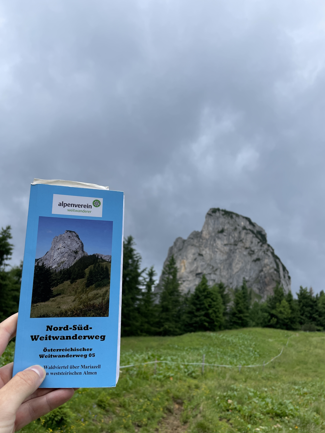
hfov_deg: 53.1
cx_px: 162
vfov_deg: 67.3
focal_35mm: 26
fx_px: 325
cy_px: 216
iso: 32
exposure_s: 1/2882
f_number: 1.6
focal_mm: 4.2
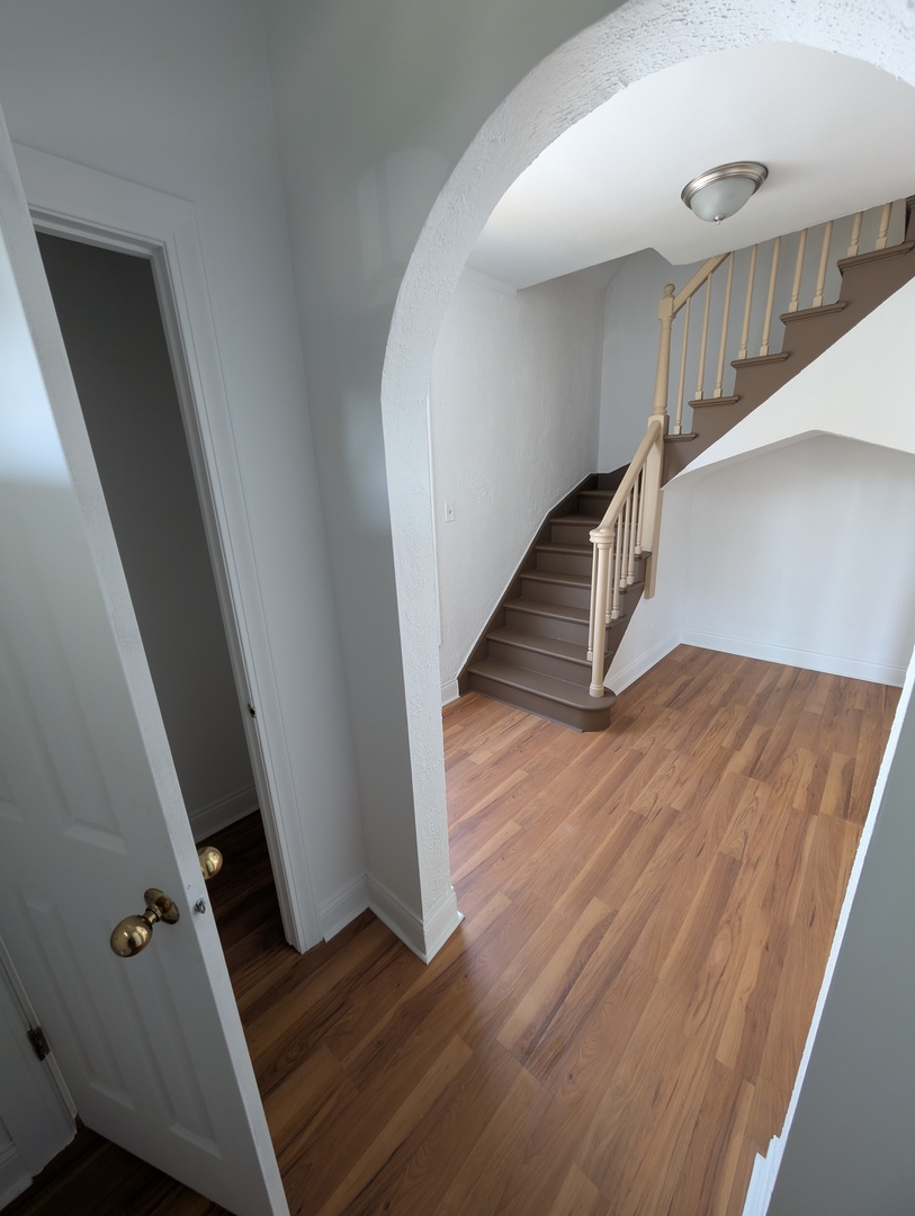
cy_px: 608
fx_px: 422
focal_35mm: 12
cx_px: 458
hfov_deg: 94.6
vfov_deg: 110.5
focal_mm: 2.02
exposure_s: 1/49.1
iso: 78
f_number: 1.7
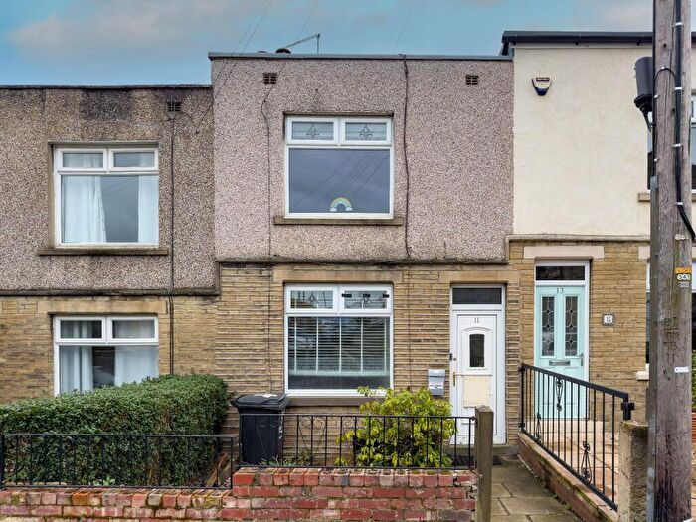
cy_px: 261
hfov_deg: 71.6
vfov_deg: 56.8
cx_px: 348
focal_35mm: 24
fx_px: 483
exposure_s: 1/1250
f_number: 1.8
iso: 80
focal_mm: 6.76
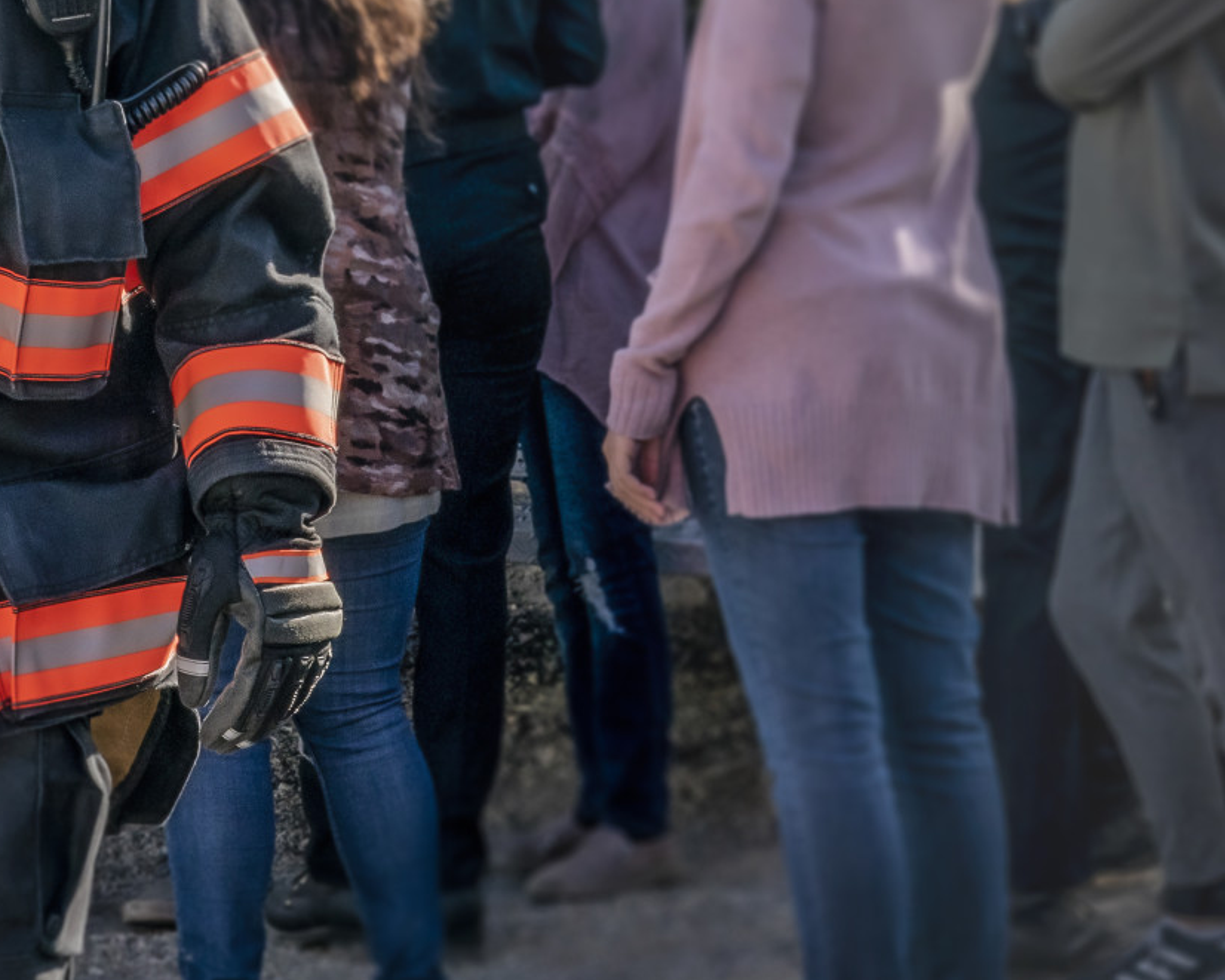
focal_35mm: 159
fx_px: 5765
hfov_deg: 12.0
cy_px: 305
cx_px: -68
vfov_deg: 9.7
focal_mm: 70
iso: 800
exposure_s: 1/320
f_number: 14
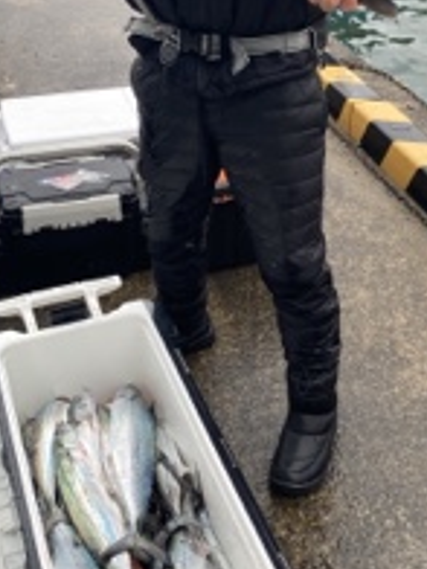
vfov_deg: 35.8
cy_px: 186
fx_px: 872
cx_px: 227
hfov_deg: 27.5
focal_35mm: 53
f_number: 1.8
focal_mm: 4.25
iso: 32
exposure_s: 1/121
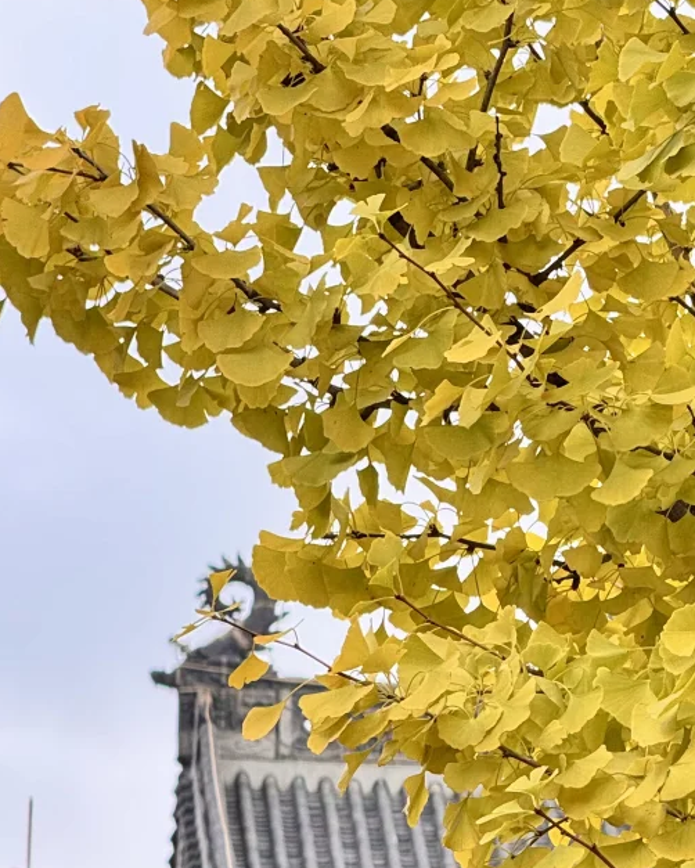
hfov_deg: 5.7
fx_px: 6913
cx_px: 656
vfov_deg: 7.2
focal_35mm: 269
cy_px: 832
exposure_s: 1/138
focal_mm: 15.66
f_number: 2.8
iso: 50
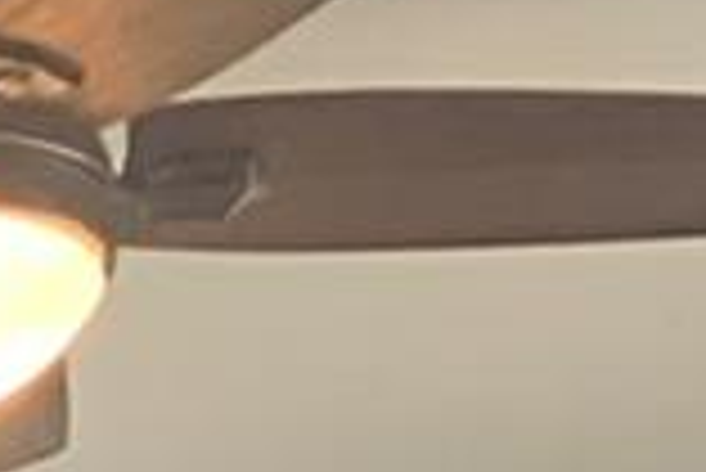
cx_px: -1070
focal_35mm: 264
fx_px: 5182
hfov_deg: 7.3
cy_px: 3385
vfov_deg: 3.8
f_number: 1.8
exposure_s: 1/60
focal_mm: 4.25
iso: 125
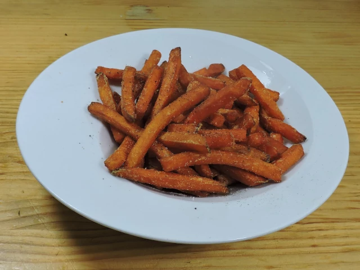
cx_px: 180
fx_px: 250
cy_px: 135
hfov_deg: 71.6
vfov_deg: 56.8
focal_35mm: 24
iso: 100
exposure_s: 1/125
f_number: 3
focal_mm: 4.3
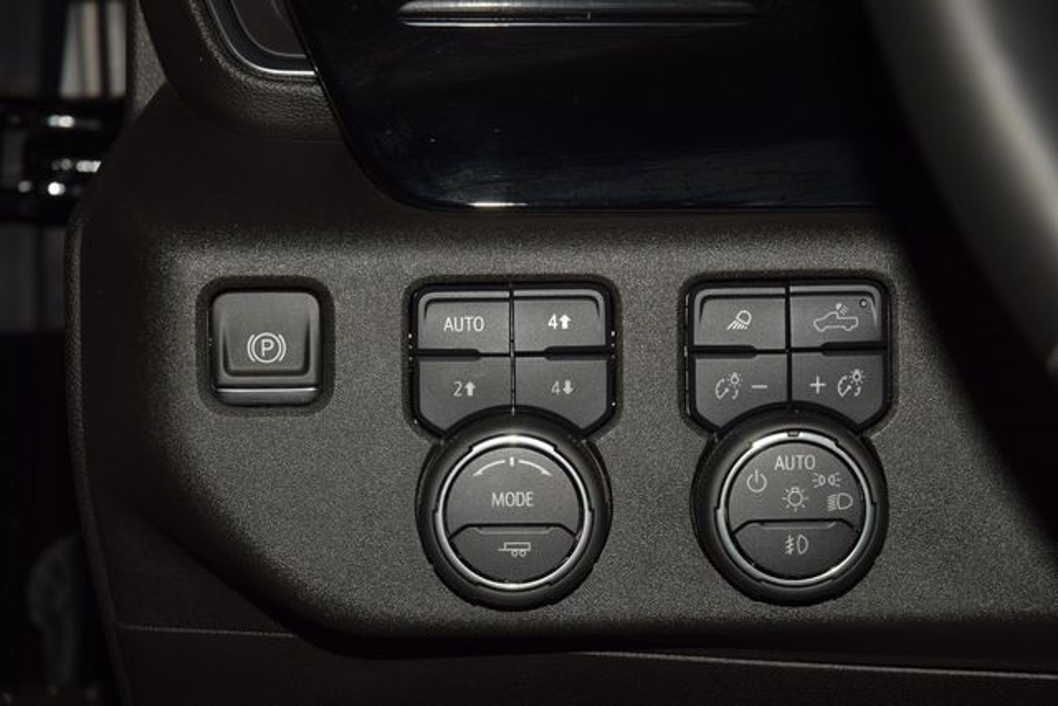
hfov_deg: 19.5
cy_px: 353
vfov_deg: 13.0
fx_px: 3086
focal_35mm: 105
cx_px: 529
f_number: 8
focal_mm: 70
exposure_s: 1/125
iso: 100
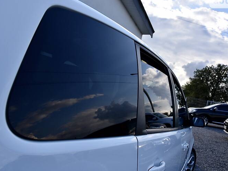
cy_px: 82
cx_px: 126
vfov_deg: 49.7
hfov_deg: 63.3
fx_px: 184
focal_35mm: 28
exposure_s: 1/250
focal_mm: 24
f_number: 8
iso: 250
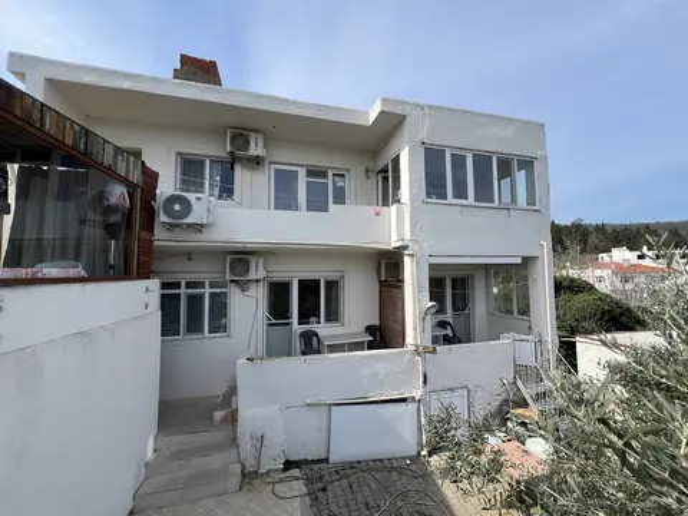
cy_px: 258
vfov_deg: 89.9
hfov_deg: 106.2
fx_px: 258
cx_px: 344
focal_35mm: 13
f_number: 1.8
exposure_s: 1/1024
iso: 32
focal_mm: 1.57
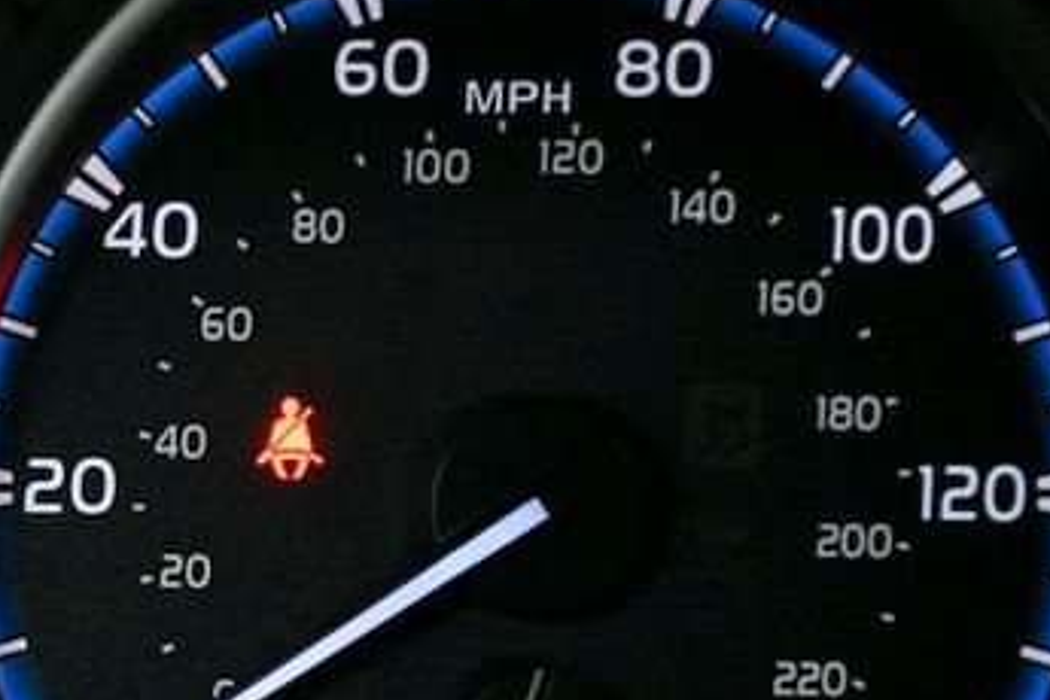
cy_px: 406
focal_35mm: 208
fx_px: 6066
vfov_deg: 6.6
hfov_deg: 9.6
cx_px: -493
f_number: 3.5
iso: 2500
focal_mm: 70
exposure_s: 1/200
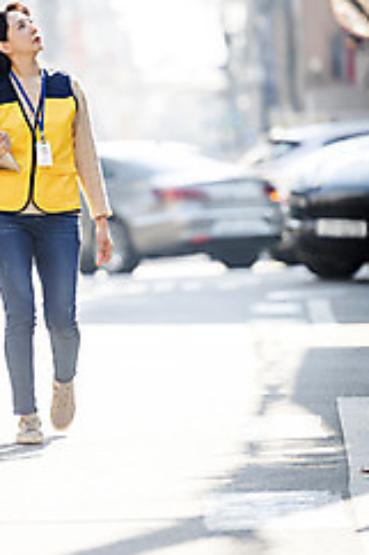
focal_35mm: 331
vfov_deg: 6.2
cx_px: 79
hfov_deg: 4.1
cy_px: 122
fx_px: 5096
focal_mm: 200
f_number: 2.8
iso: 160
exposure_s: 1/640
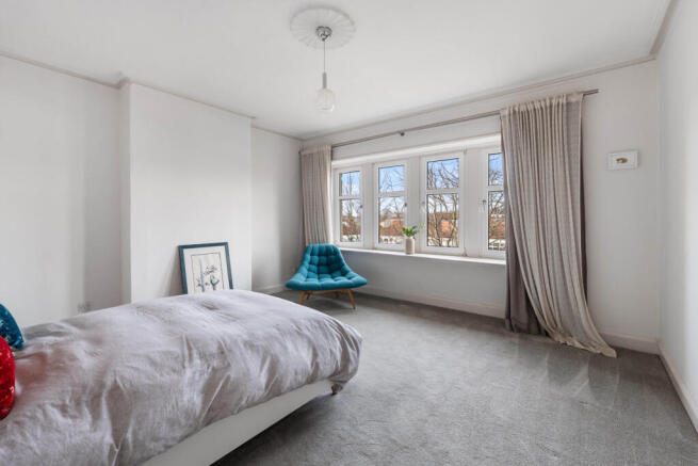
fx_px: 271
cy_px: 233
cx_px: 349
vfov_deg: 81.2
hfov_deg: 104.2
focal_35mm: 14
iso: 640
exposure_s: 1/10
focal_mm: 14
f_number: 8
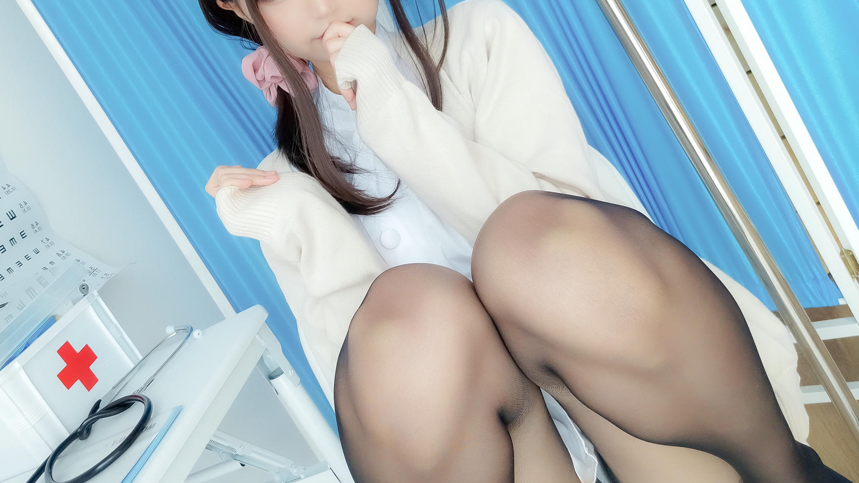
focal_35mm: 32
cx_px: 358
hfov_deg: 60.7
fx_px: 729
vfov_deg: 36.4
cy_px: 178
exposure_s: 1/25
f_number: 1.8
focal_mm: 4.36
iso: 64
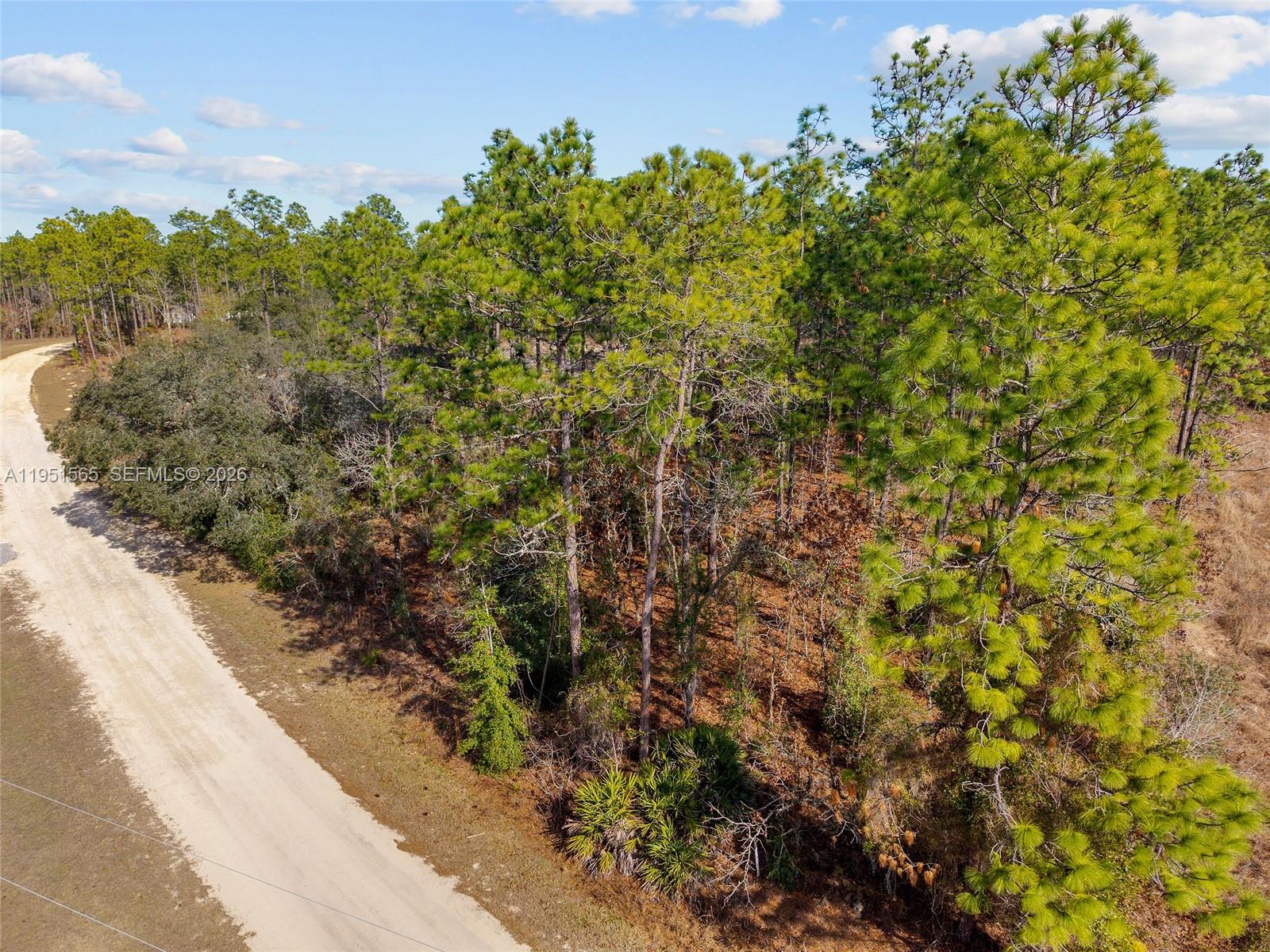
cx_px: 635
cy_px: 476
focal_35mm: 24
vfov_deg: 56.8
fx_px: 881
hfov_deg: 71.6
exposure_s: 1/3200
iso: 210
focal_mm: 8.67
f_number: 1.8
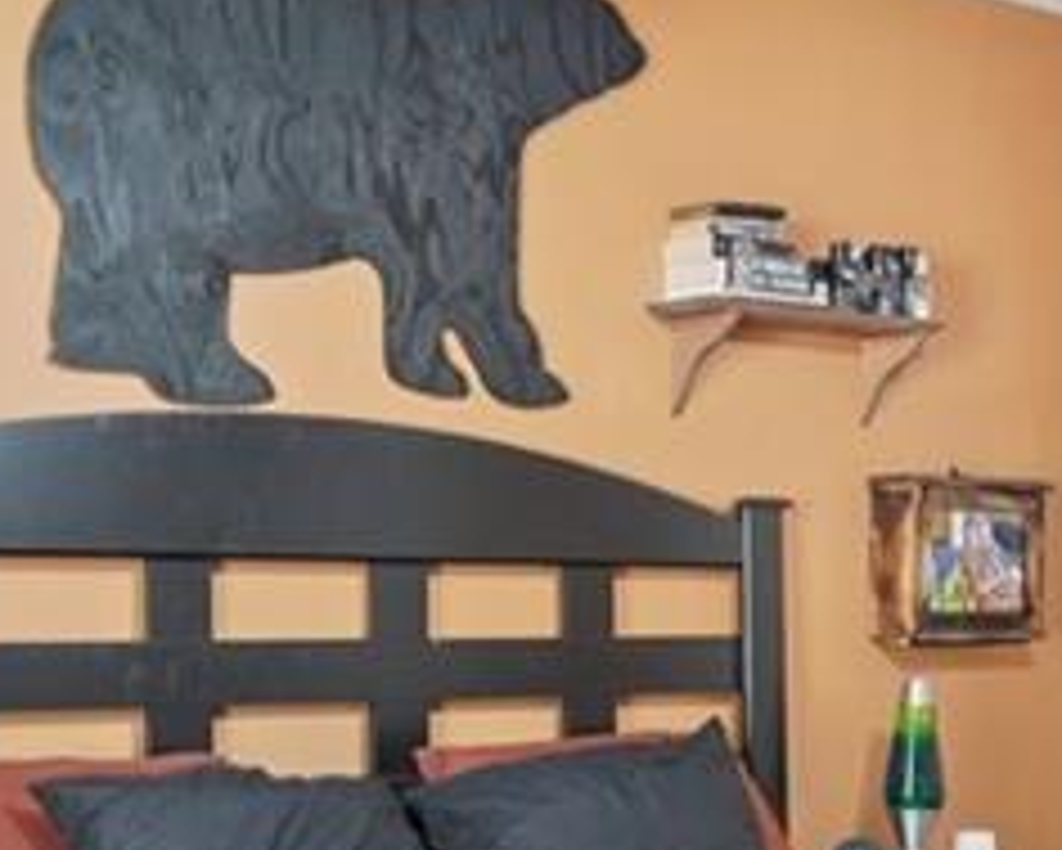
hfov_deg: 29.1
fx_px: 2044
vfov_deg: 23.2
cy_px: 650
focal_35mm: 65
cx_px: 454
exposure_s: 1/10
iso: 800
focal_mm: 16
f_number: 8
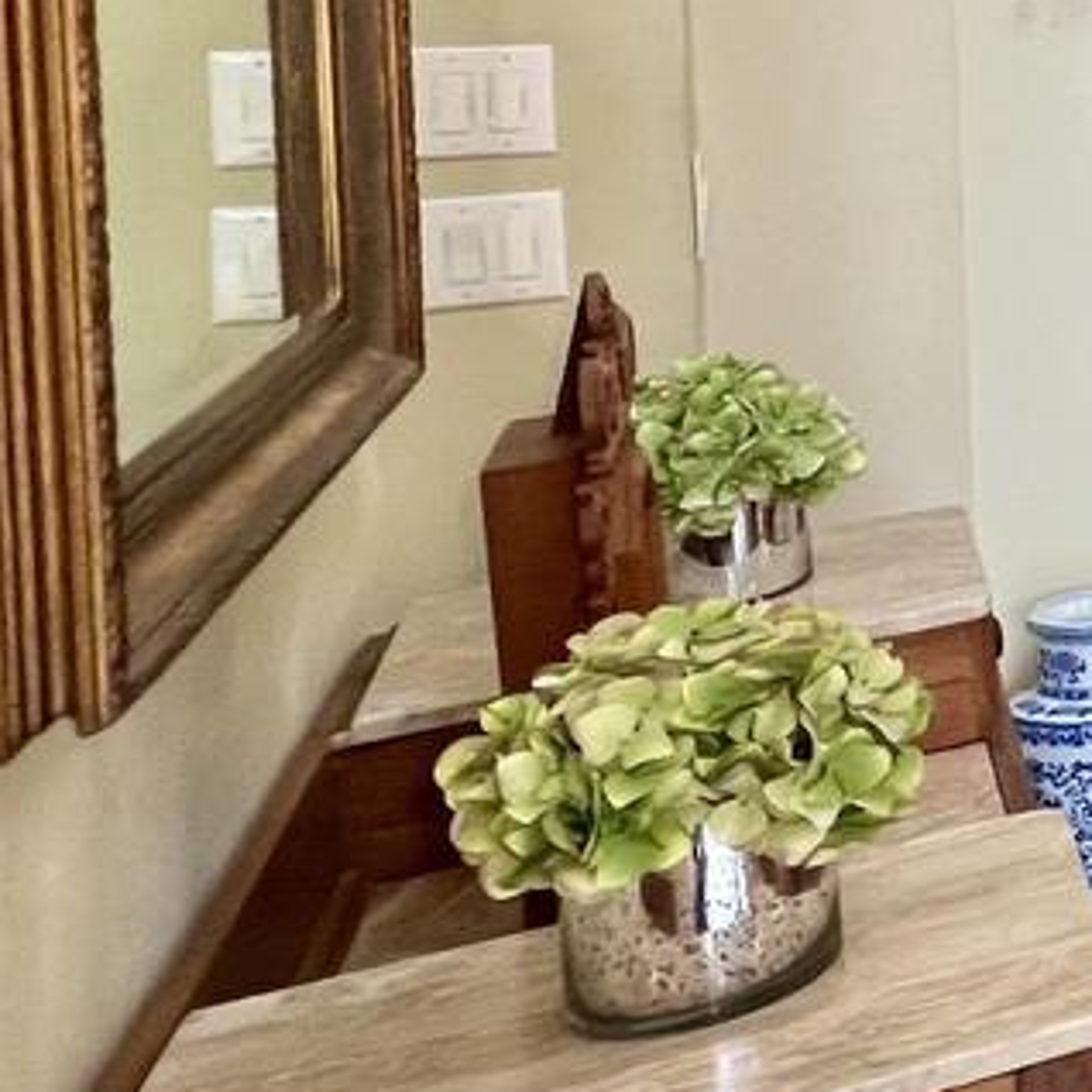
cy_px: 31
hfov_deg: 18.8
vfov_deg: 30.7
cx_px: 2218
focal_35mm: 52
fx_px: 1856
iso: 125
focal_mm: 1.57
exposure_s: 1/60
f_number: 1.8
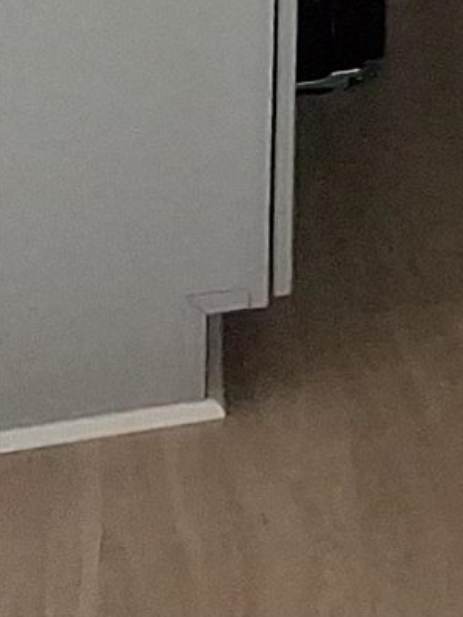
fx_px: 3618
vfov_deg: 8.4
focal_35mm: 203
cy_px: -1159
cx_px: 2403
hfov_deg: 5.4
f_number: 1.8
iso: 125
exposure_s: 1/120
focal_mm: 3.98
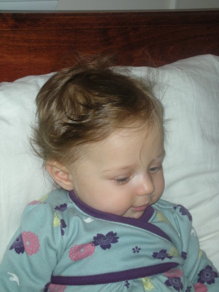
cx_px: 110
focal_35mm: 73
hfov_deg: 20.2
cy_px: 146
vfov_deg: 26.7
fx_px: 615
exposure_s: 1/120
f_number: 4.1
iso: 50
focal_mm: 12.2
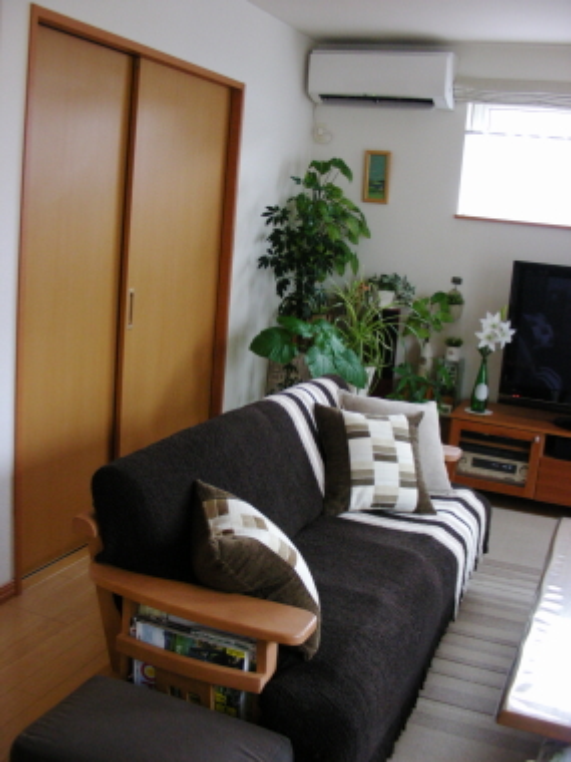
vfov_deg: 49.0
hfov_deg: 37.7
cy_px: 381
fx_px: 836
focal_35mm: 38
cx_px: 286
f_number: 3.5
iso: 217
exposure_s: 1/8
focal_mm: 6.3
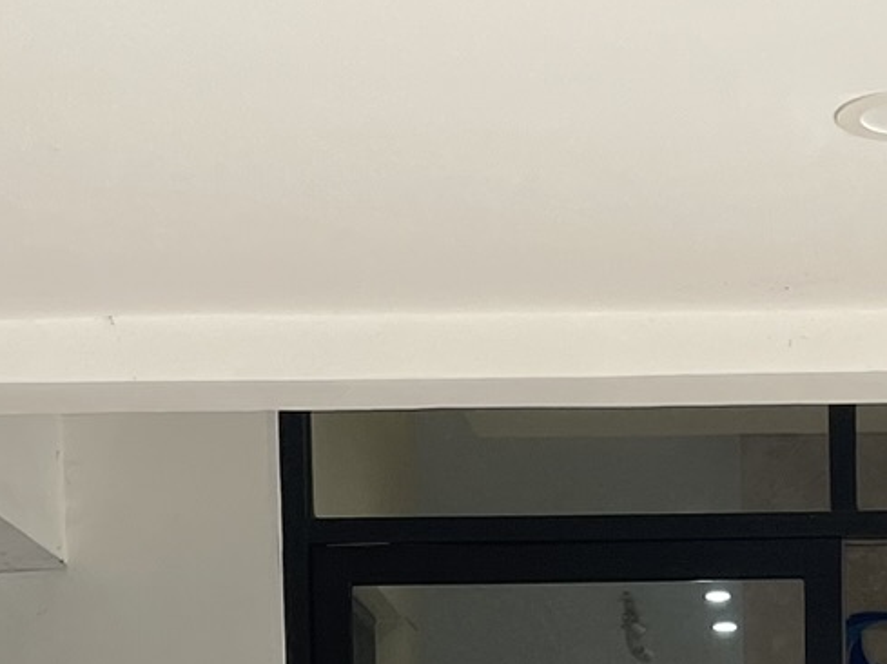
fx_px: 2791
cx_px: 776
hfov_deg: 17.8
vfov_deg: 12.2
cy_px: 1268
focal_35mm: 109
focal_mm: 4.2
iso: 100
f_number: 1.6
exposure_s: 1/121
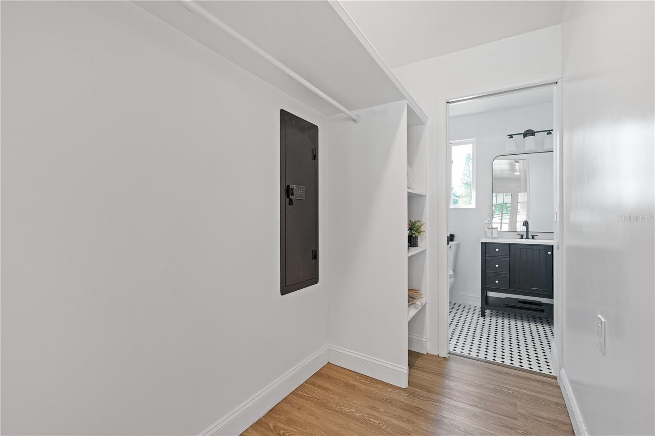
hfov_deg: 96.7
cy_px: 218
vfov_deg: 73.7
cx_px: 328
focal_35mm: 16
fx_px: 291
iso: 250
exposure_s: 1/1.67
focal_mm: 16
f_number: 9
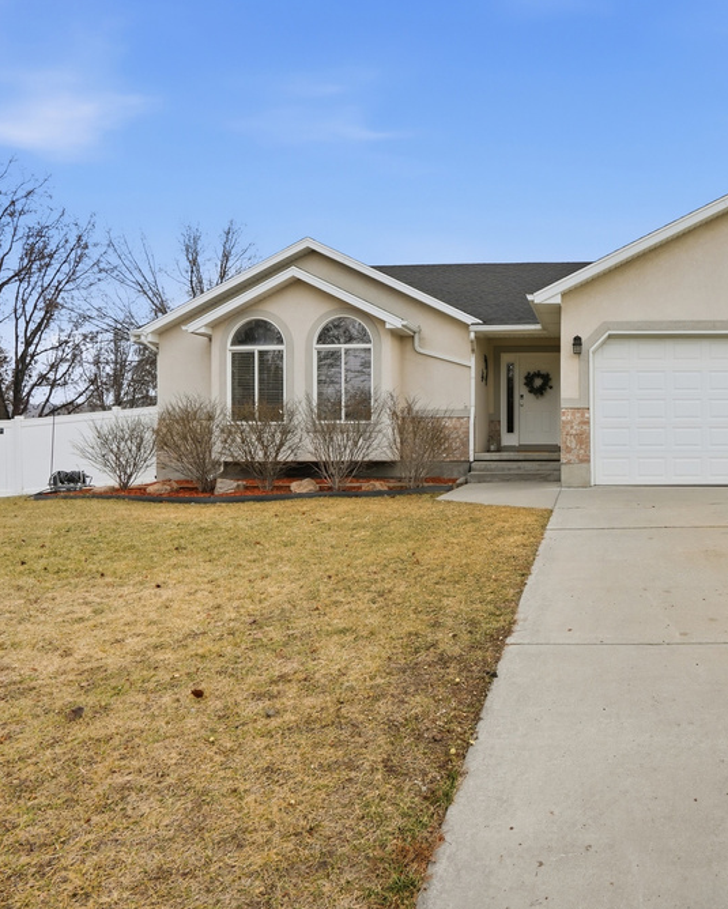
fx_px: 619
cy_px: 456
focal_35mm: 23
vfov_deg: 72.6
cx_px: 596
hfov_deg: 56.0
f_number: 9
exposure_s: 1/4000
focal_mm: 16
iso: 250
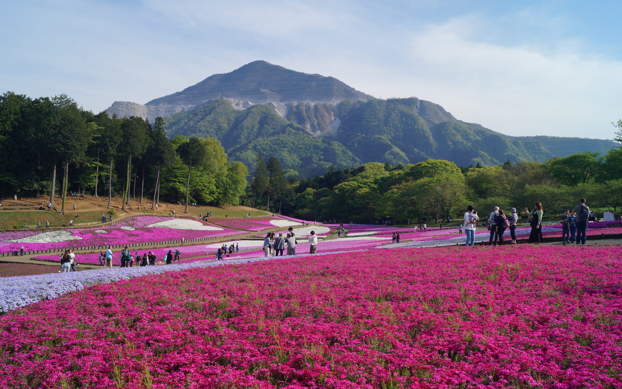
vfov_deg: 44.5
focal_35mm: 28
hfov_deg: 66.5
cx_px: 309
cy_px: 201
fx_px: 475
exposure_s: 1/100
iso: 100
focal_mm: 18
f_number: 13
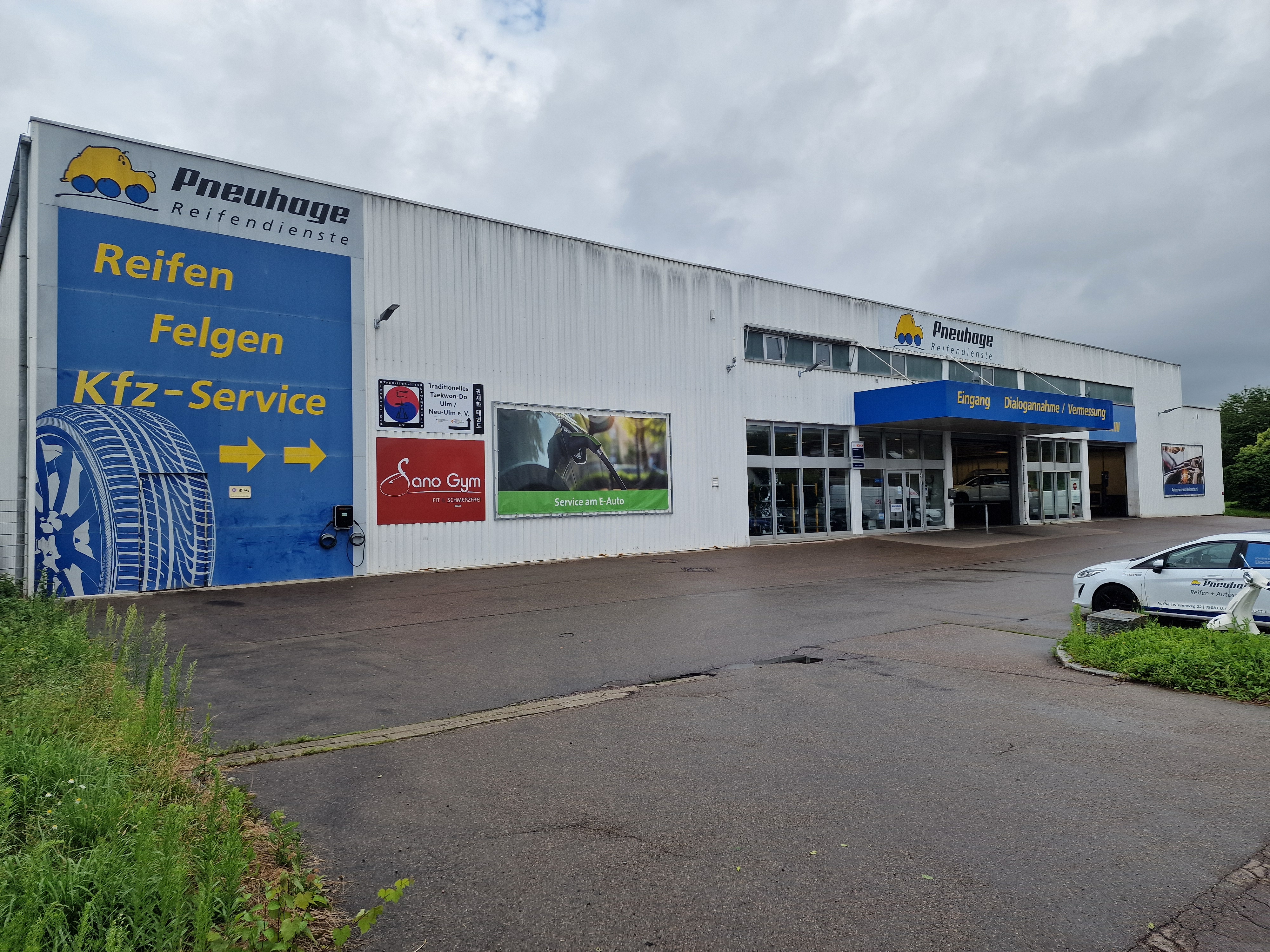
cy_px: 476
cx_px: 635
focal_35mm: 23
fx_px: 844
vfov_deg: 58.9
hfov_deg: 73.9
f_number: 1.8
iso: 50
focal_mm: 6.4
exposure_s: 1/454
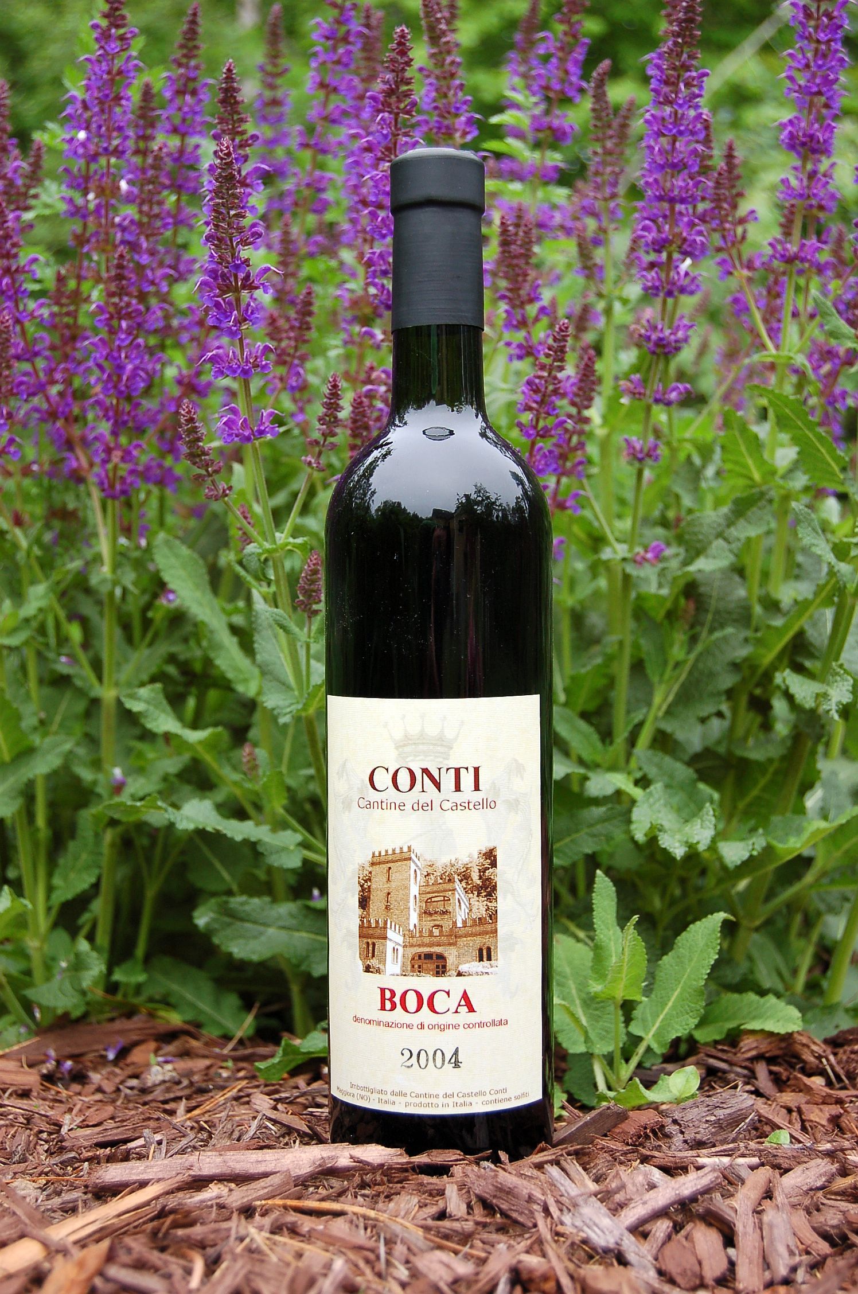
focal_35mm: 52
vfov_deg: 37.9
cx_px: 429
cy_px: 647
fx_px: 1884
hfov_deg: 25.7
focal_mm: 35
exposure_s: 1/125
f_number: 5.6
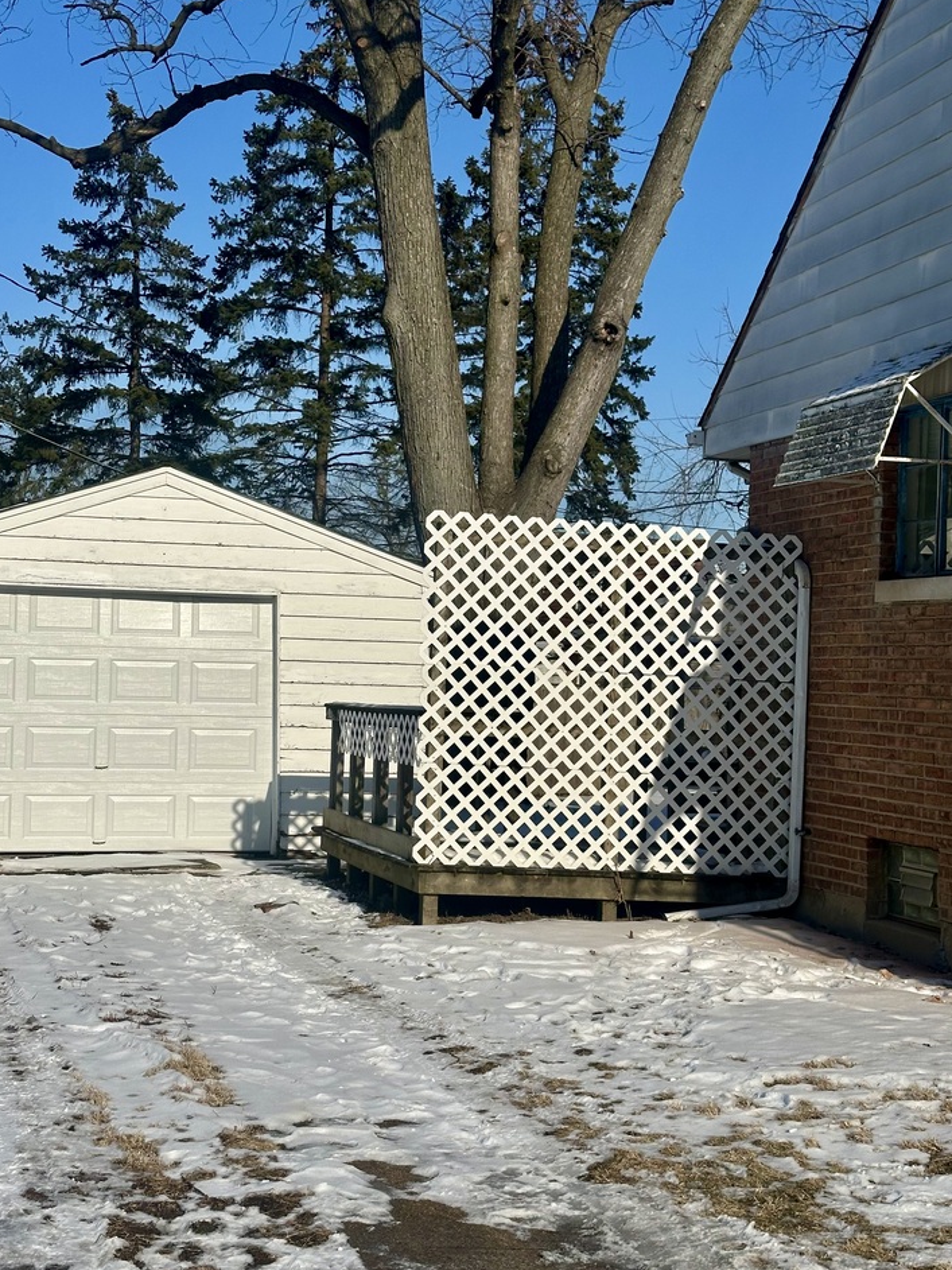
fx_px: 2017
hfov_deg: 26.5
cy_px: 615
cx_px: 430
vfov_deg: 34.9
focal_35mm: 55
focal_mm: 6.86
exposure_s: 1/10870
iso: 64
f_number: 1.78
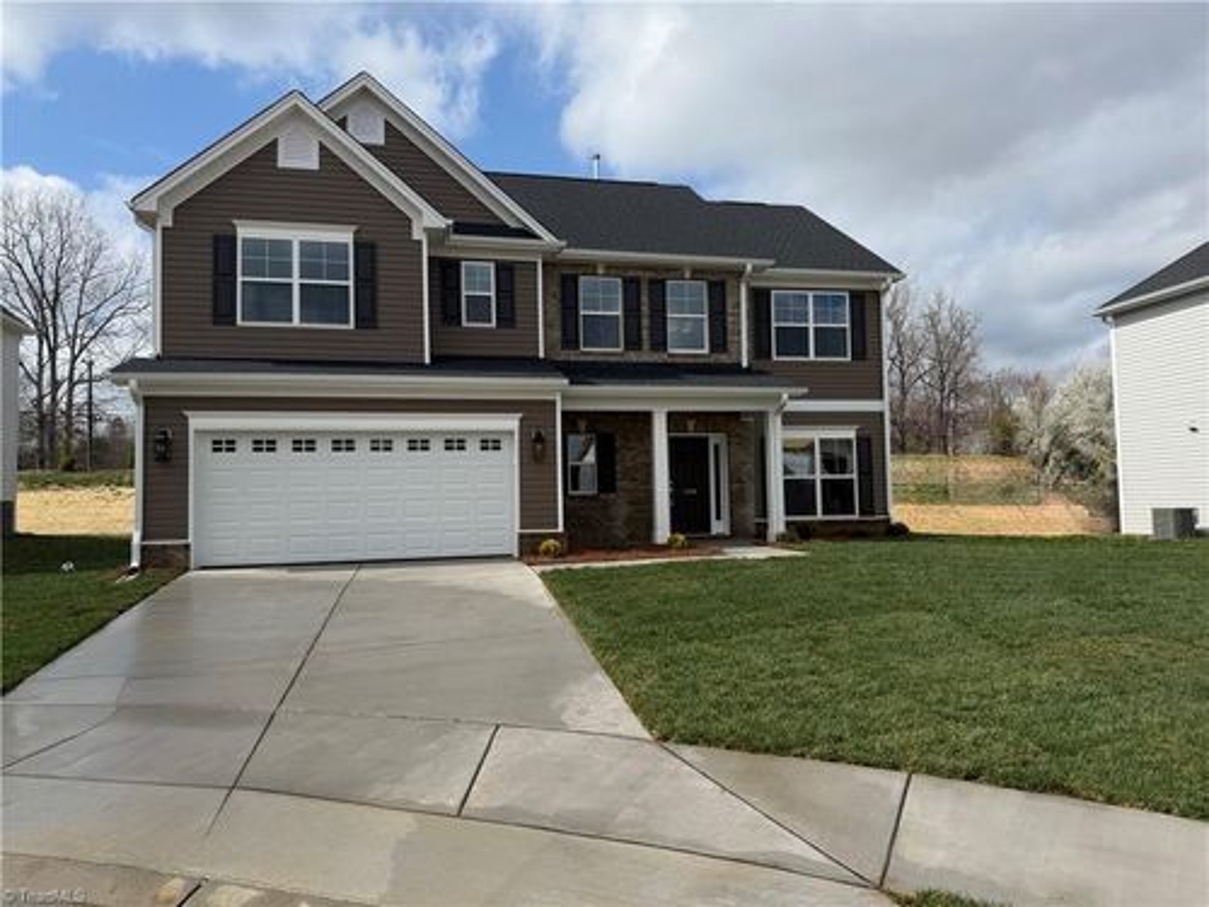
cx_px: 604
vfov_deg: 56.8
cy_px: 454
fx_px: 838
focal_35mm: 24
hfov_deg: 71.6
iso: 80
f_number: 1.78
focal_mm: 6.76
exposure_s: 1/6173
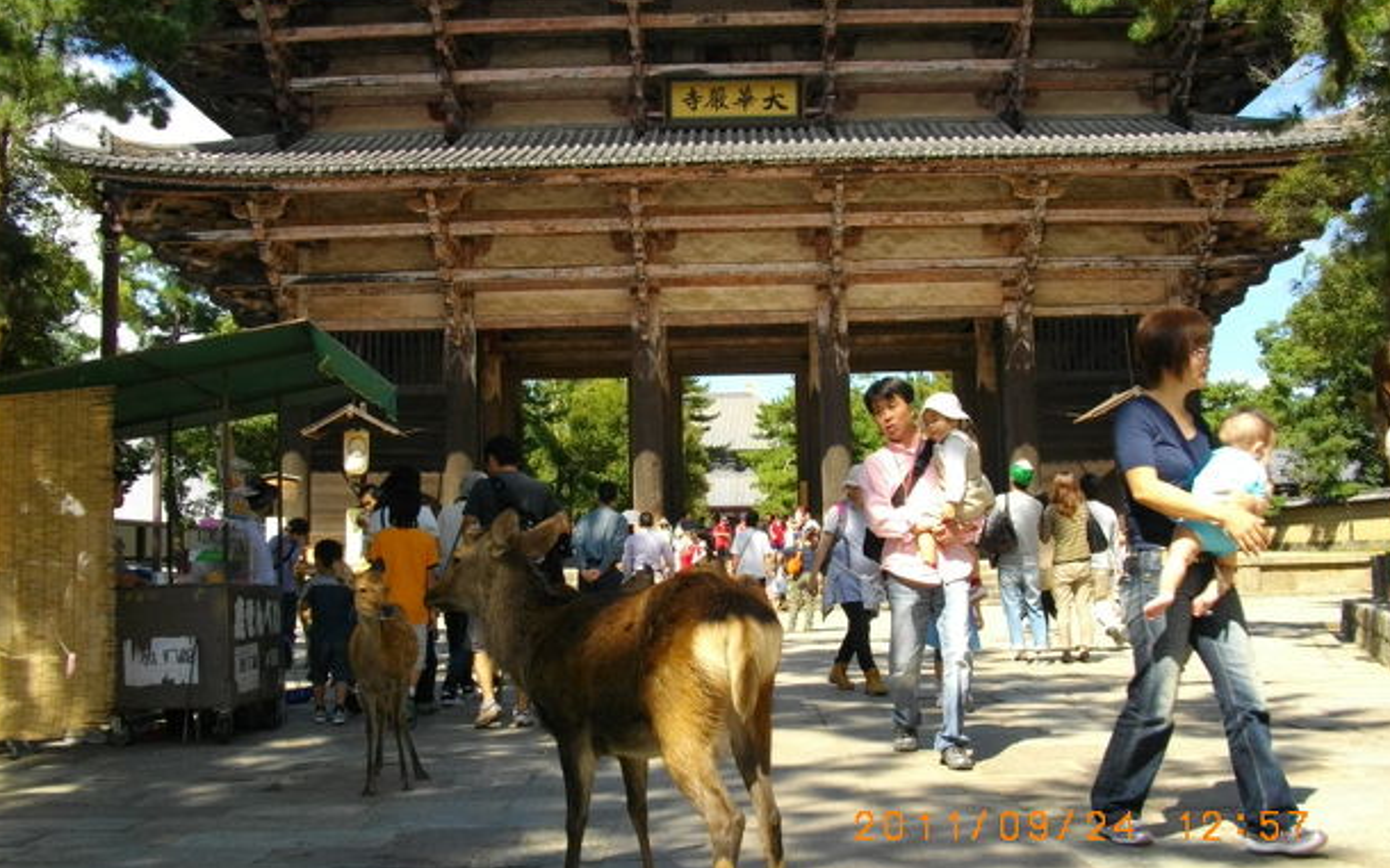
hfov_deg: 55.3
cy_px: 395
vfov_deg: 36.2
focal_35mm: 35
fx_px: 1326
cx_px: 720
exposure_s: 1/80
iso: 100
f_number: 8.8
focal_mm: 5.7
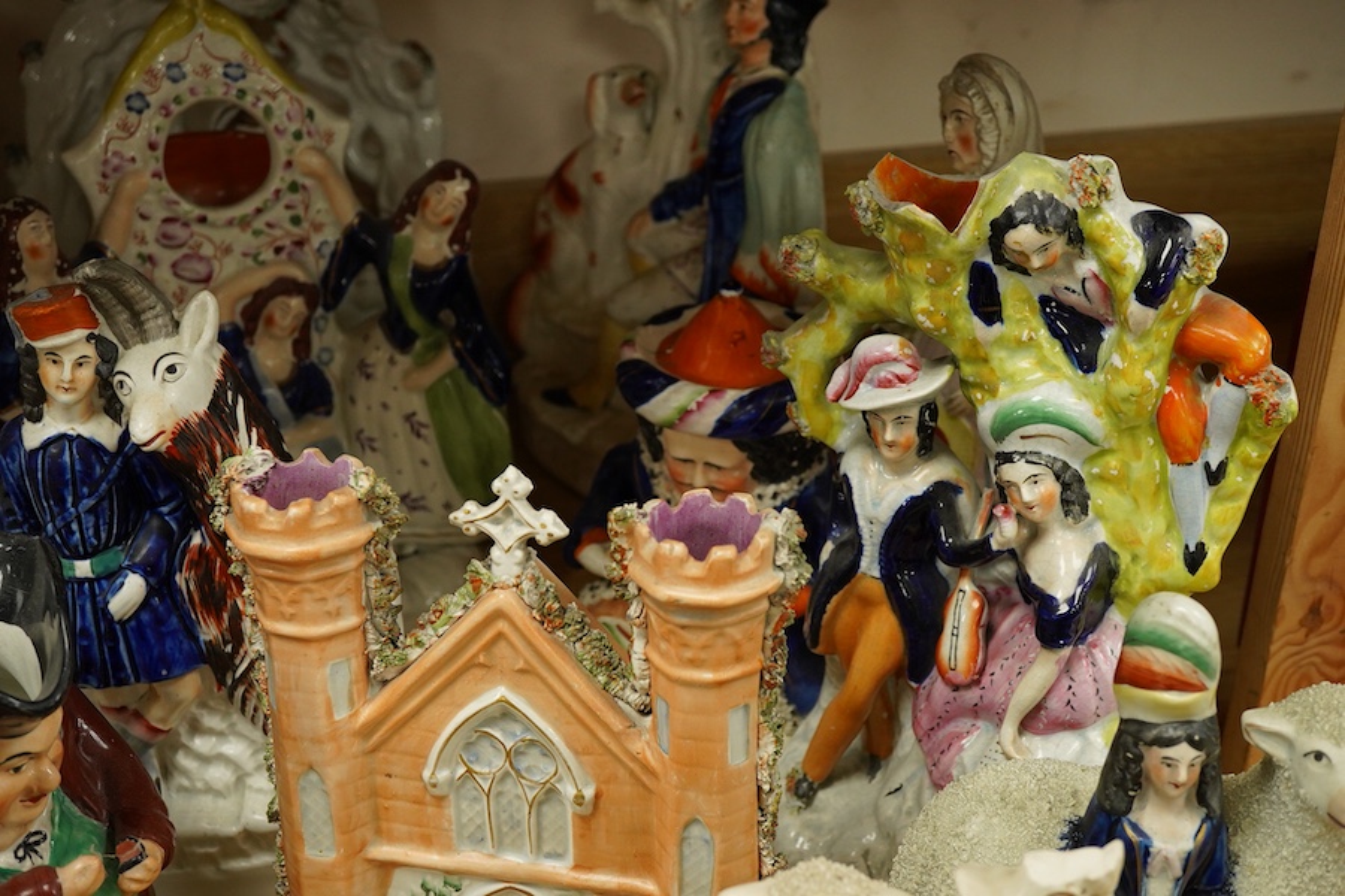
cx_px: 672
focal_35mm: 45
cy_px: 448
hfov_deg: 43.6
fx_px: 1681
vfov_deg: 29.9
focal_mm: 30
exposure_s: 1/125
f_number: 8
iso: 1250
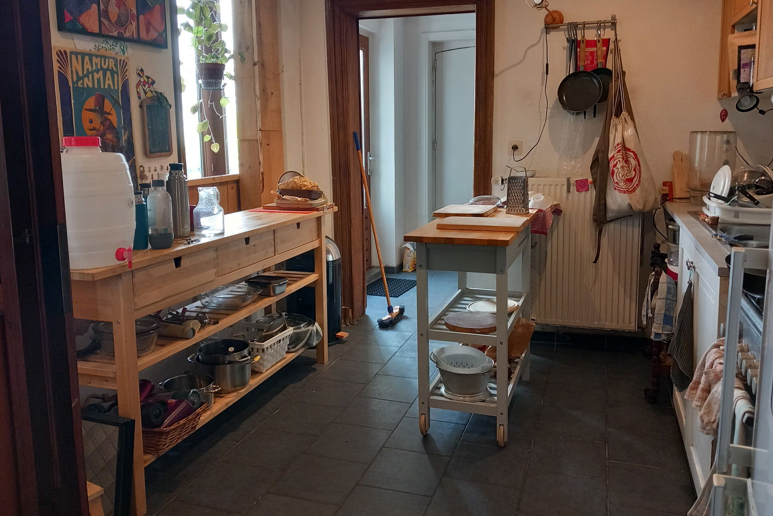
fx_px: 623
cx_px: 375
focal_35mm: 29
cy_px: 221
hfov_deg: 63.6
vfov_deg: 44.9
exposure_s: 1/33
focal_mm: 4
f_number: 1.8
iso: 250
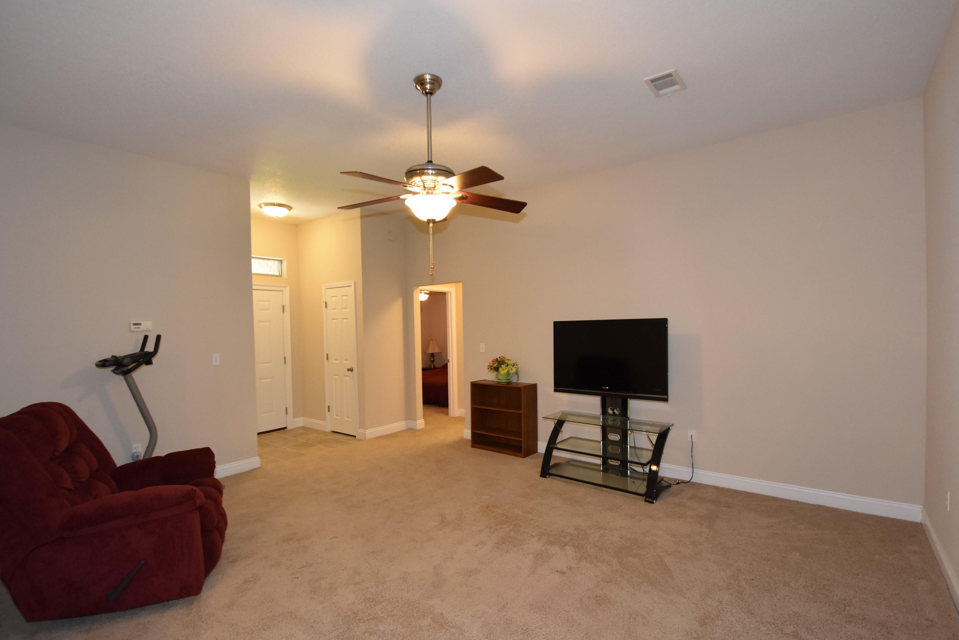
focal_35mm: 16
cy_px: 325
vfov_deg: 73.8
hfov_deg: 96.7
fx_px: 426
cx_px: 479
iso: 1100
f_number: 4
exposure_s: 1/60
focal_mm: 10
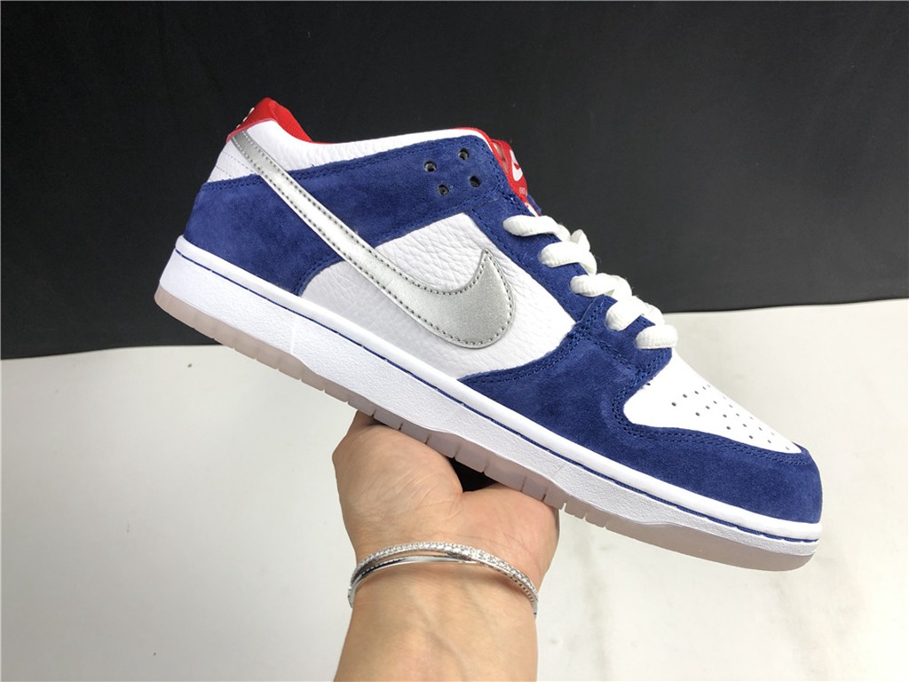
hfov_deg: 63.4
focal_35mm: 28
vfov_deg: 49.7
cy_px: 341
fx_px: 735
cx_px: 454
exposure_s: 1/100
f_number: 1.8
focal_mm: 4
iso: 32
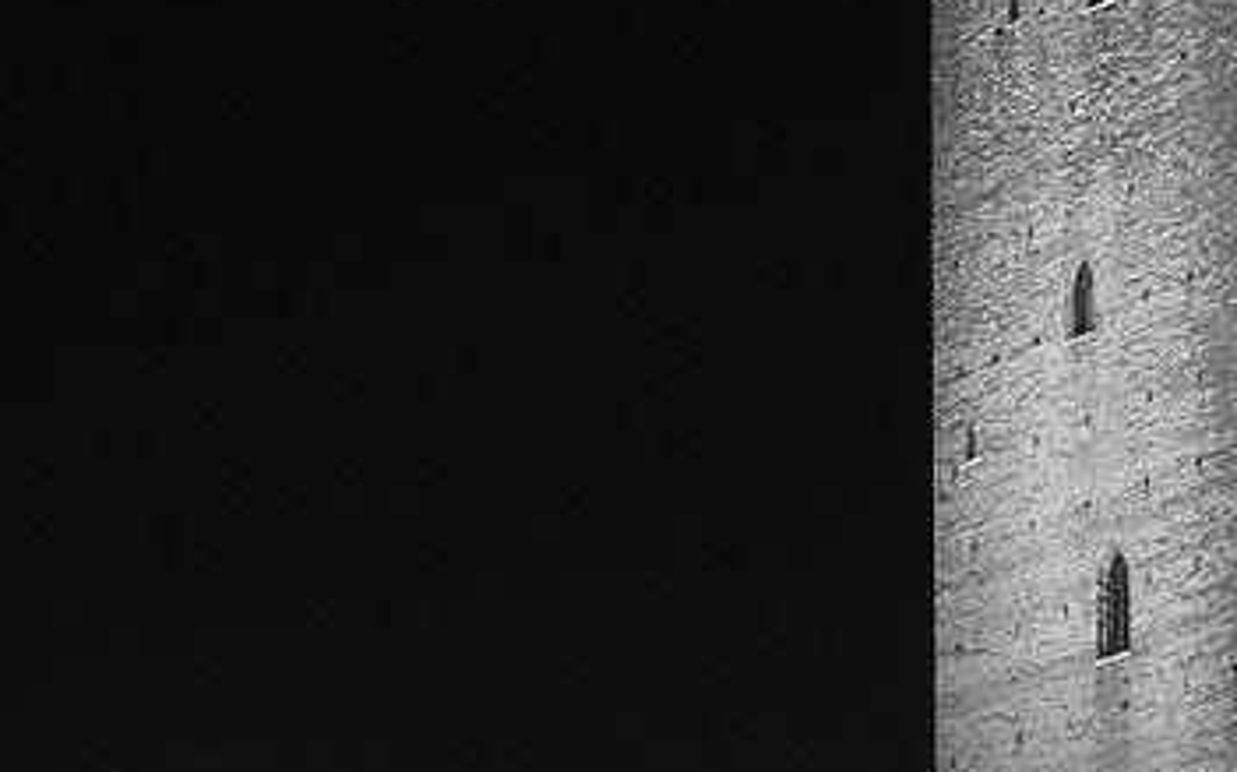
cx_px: 2083
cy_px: 1699
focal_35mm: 216
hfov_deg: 9.3
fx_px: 7278
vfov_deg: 5.9
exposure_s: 5
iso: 320
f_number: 10
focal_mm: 20.5
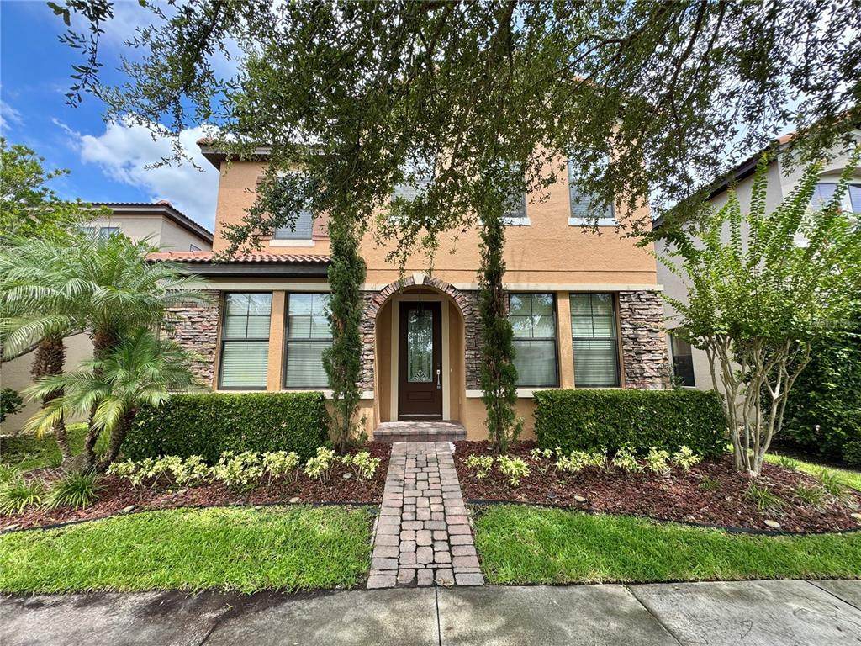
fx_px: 348
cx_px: 430
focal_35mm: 14
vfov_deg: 85.7
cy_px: 323
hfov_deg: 102.1
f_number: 2.2
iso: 40
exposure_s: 1/453
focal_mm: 2.22
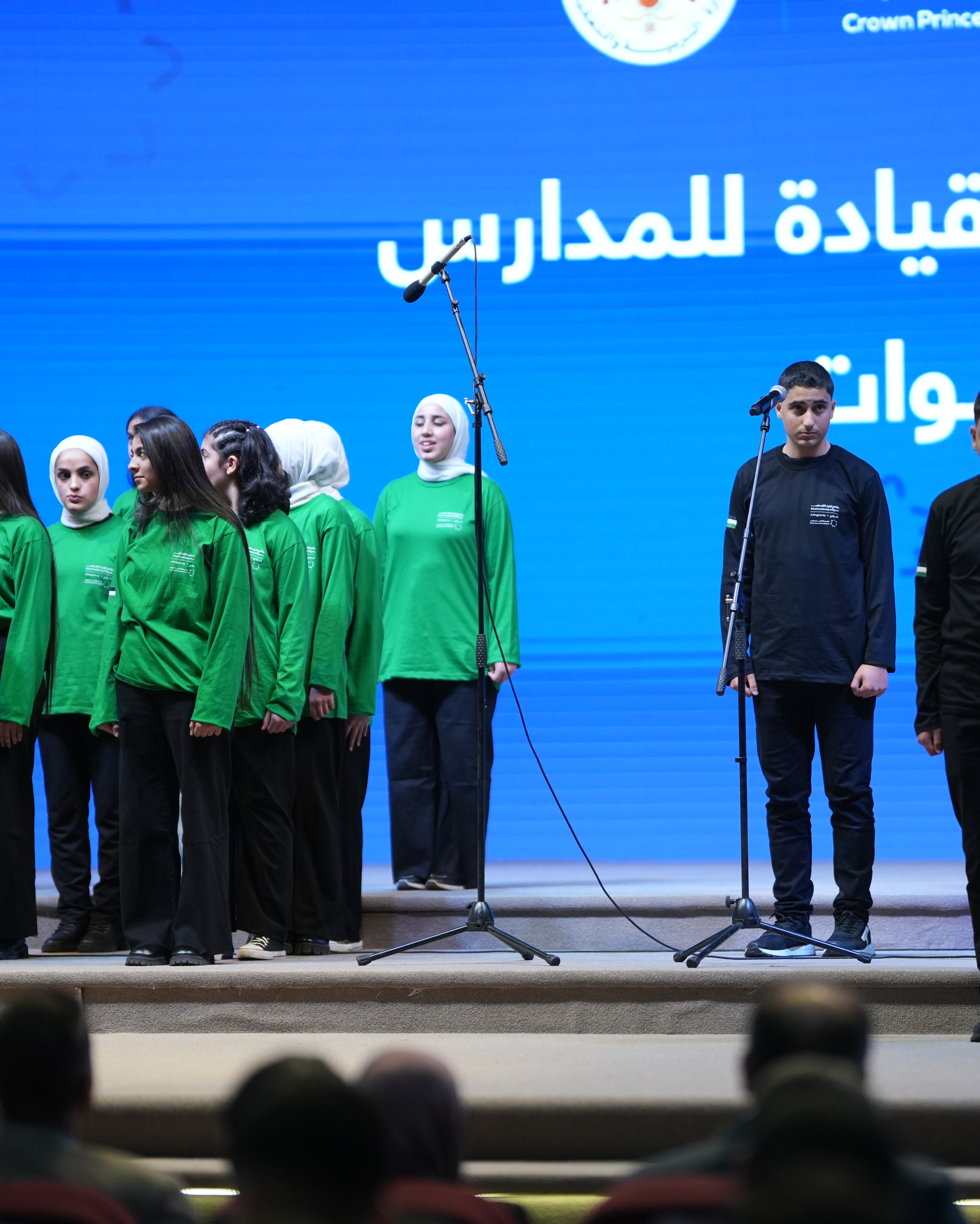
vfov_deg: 13.0
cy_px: 612
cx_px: 701
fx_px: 5366
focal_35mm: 148
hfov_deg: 10.4
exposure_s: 1/1000
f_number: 1.4
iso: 1250
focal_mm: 105
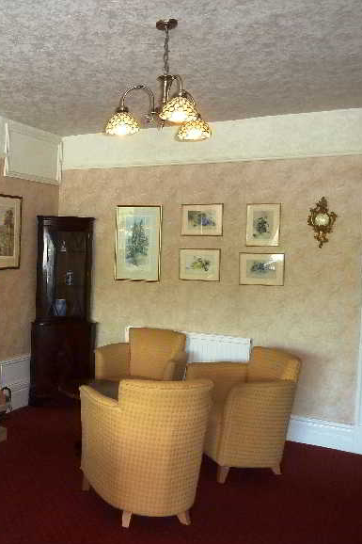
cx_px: 21
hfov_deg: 34.3
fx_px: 543
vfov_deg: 53.1
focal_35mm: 36
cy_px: 274
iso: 250
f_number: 3.3
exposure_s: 1/30
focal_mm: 4.1
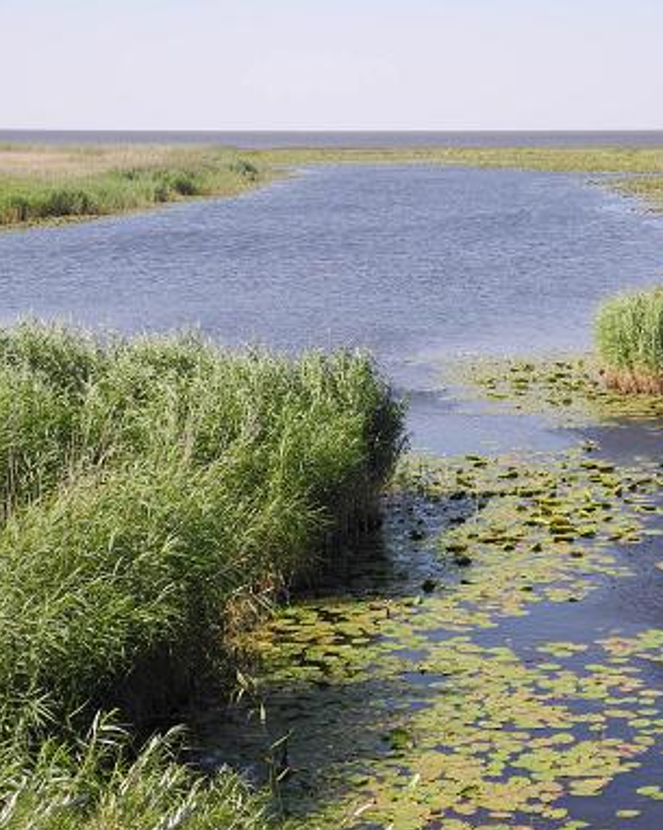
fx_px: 2186
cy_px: 415
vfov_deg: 21.5
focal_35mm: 89
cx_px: 480
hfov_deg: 17.2
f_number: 4
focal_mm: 14.5
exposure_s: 1/640
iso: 100
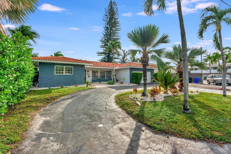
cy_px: 74
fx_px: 105
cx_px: 111
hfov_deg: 95.6
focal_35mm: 16
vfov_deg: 72.6
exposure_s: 1/800
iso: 400
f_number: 9
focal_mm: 15.3
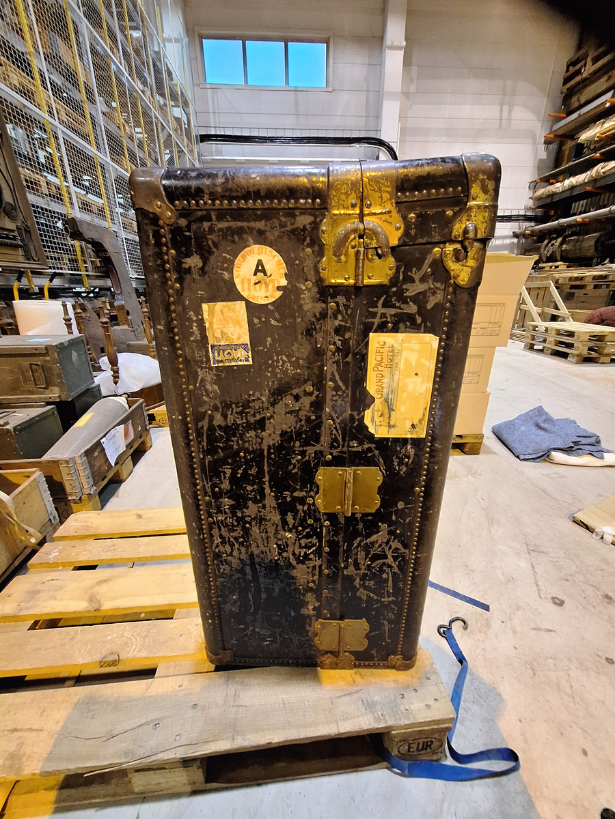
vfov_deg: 106.2
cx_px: 308
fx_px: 308
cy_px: 410
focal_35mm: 13
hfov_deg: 89.9
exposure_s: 1/24
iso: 320
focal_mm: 1.74
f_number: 2.2
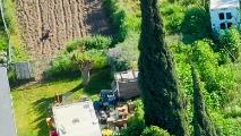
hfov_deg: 10.1
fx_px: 1323
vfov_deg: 5.8
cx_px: 343
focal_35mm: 207
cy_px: 221
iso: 100
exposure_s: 1/240
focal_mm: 10.26
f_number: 5
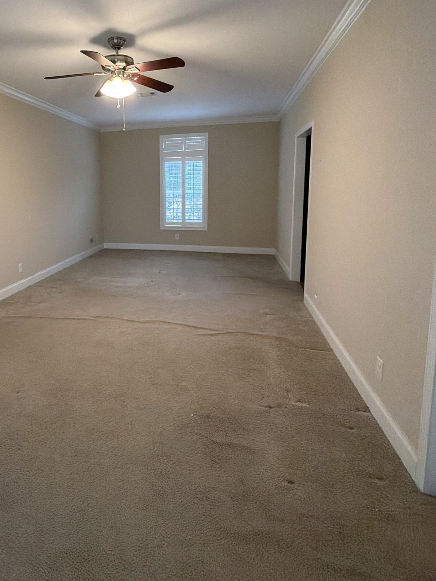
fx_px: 336
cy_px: 230
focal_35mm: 20
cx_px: 138
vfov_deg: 80.7
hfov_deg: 63.9
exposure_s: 1/120
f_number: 2.2
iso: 640
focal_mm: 2.22
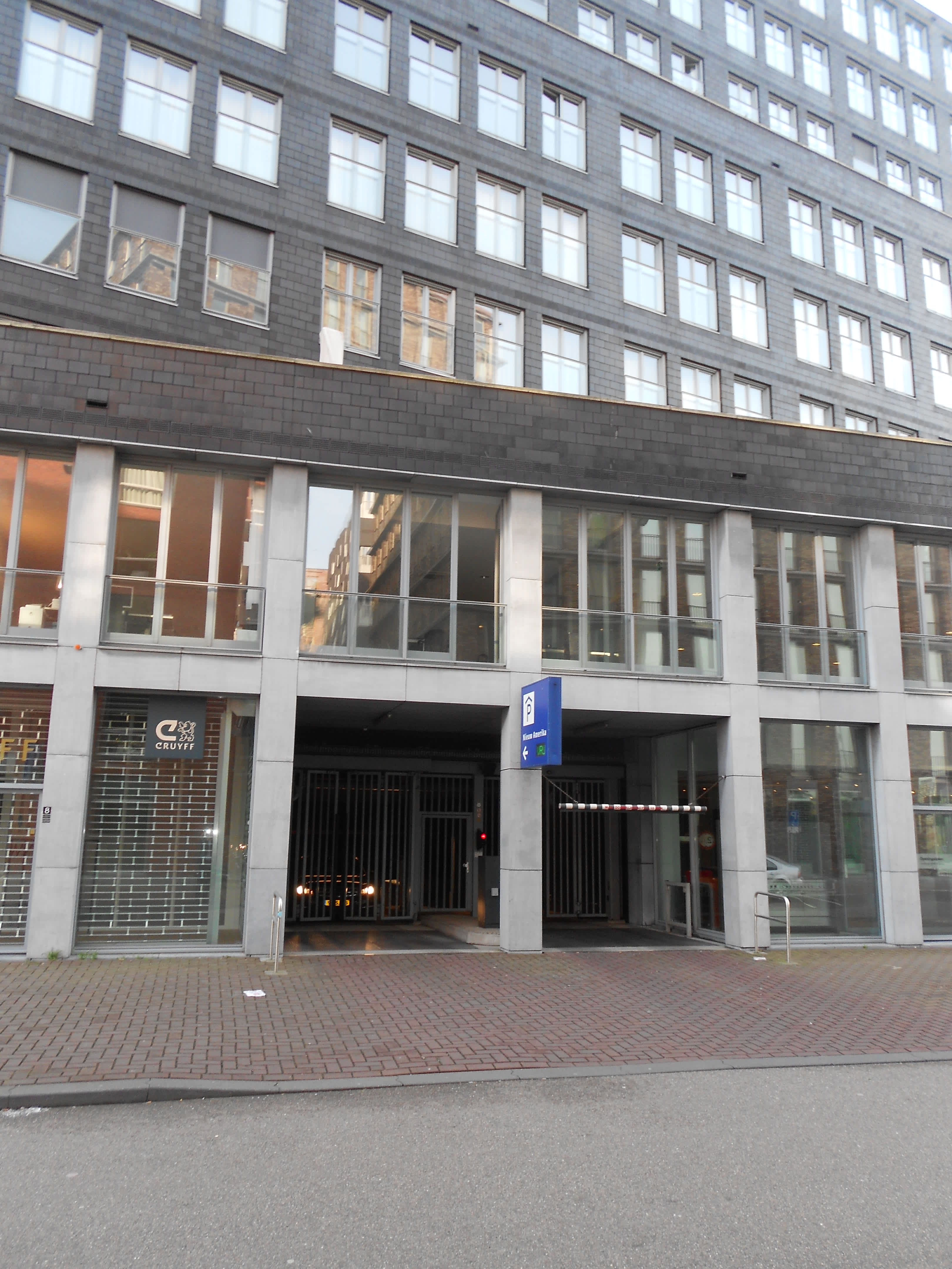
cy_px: 634
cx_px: 476
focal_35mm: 26
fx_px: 953
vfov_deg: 67.3
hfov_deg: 53.1
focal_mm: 4.6
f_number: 3.2
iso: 80
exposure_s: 1/60
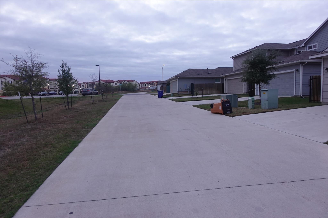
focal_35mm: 24
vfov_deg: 53.1
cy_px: 109
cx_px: 164
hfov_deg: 73.7
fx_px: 219
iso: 125
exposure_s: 1/30
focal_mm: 9.4
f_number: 2
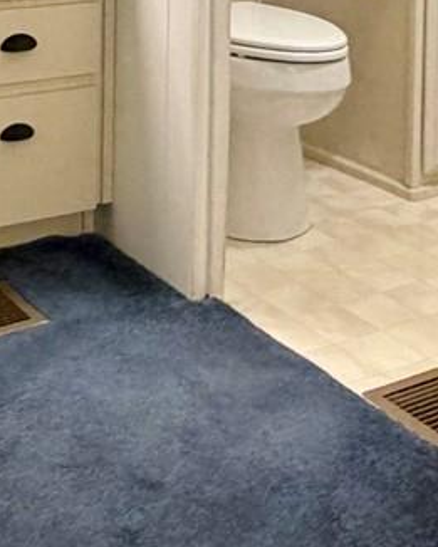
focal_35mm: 67
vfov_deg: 25.0
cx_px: 37
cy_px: -138
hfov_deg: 22.2
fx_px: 1085
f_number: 2.2
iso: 250
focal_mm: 2.22
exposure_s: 1/60
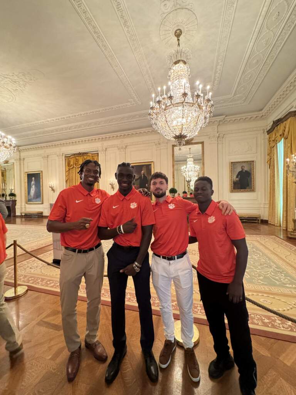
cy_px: 198
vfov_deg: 102.1
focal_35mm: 14
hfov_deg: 85.7
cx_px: 148
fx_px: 160
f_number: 2.2
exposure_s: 1/60
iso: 800
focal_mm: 2.22
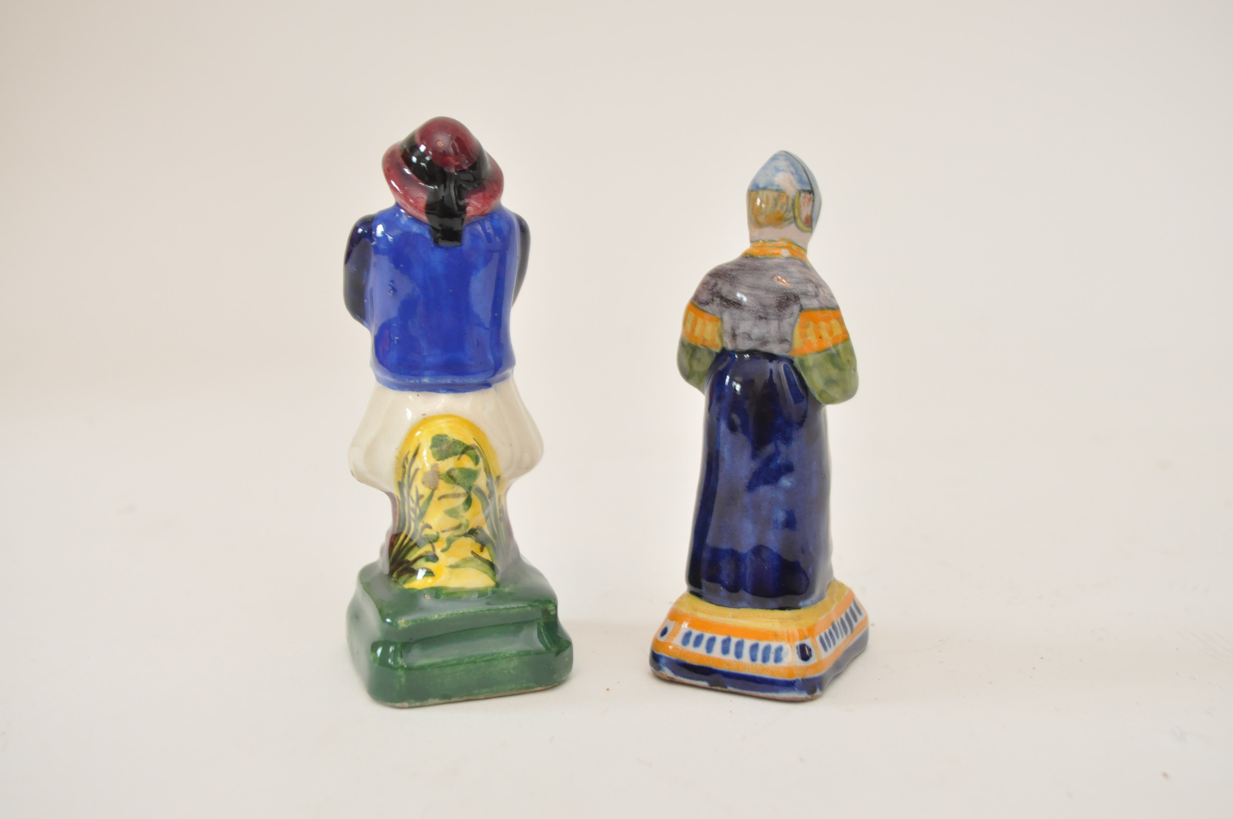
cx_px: 616
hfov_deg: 45.0
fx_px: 1488
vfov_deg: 30.8
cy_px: 410
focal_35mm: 44
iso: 800
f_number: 6.3
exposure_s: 1/20
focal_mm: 29
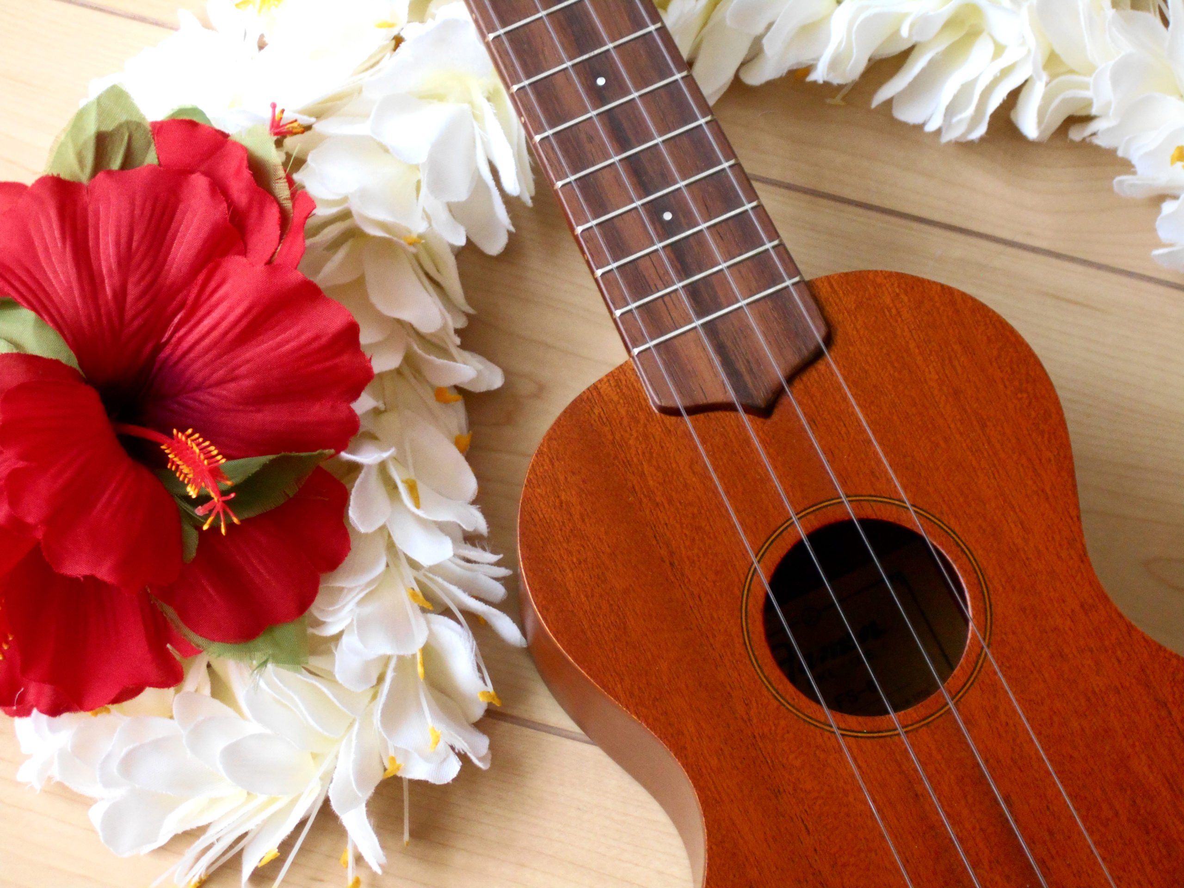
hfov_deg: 15.2
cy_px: 444
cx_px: 592
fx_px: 4446
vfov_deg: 11.4
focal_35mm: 130
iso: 400
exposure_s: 1/30
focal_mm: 23
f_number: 6.5
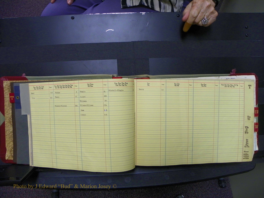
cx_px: 132
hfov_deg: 67.3
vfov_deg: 53.1
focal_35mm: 26
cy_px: 99
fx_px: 198
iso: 125
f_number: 2.8
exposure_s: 1/30
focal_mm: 4.6
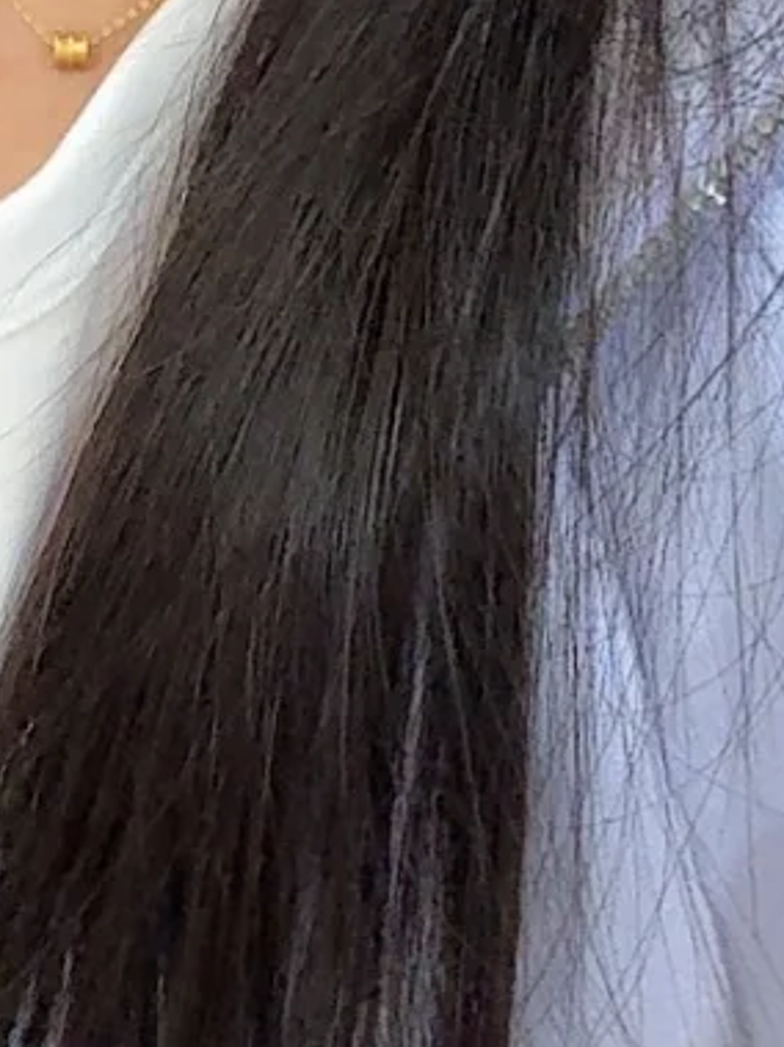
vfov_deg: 16.2
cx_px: 157
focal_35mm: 114
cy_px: -391
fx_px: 3445
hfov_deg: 12.9
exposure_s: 1/50
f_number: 1.9
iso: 250
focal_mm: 2.69
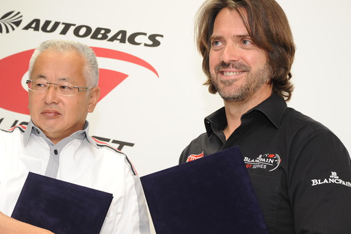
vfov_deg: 15.7
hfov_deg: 23.3
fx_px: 848
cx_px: 130
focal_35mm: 87
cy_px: 115
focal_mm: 62
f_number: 6.7
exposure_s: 1/90
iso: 800
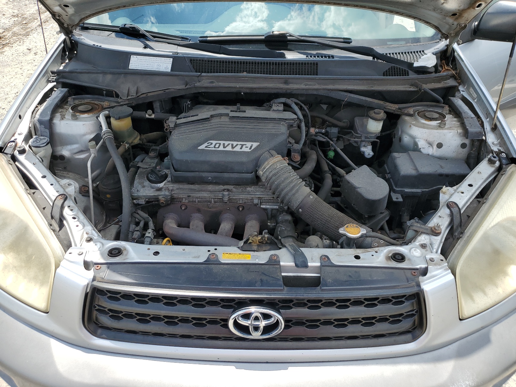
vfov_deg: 53.1
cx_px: 258
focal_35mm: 26
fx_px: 388
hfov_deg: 67.3
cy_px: 194
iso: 50
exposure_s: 1/1667
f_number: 1.5
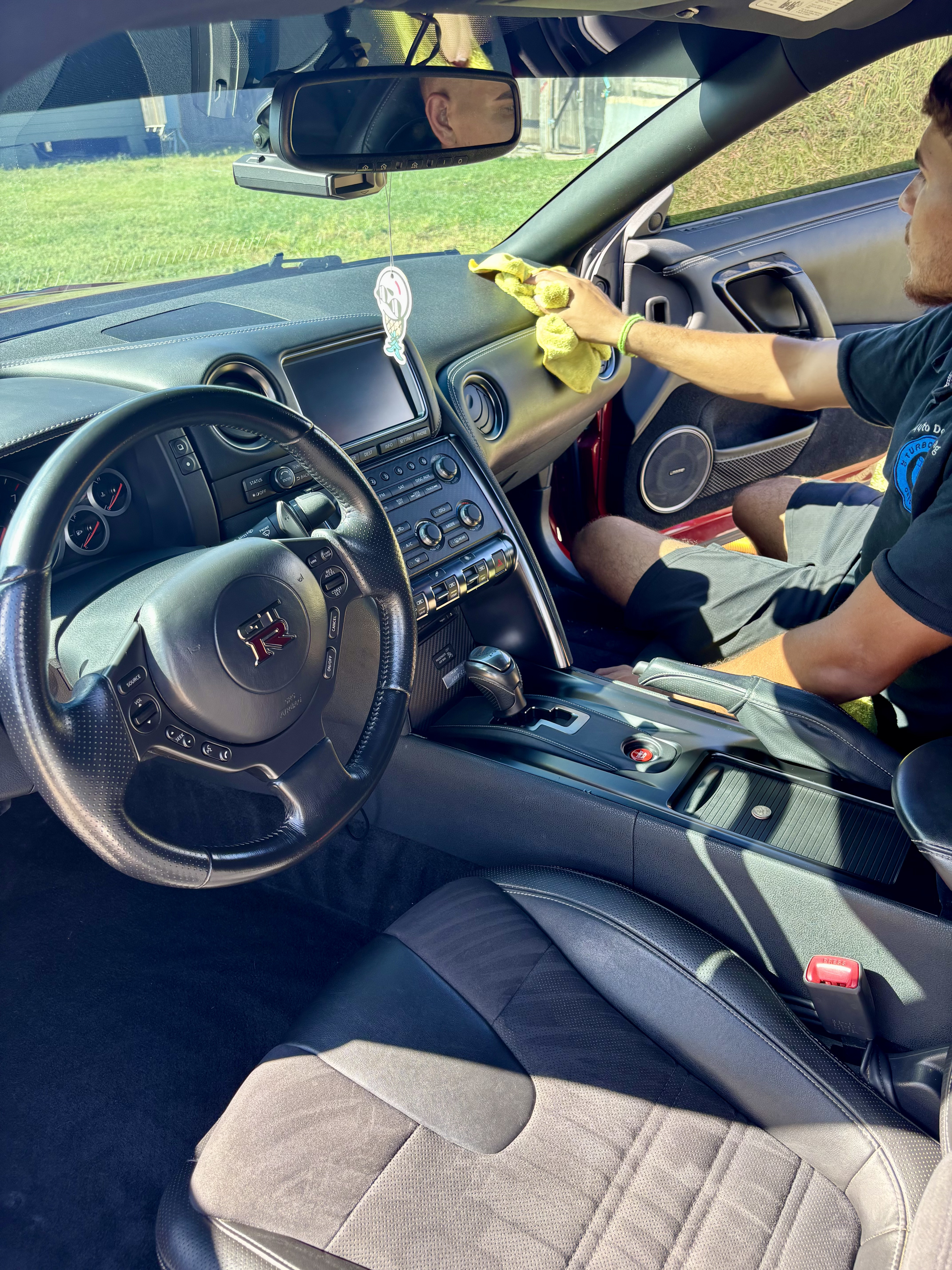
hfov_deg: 53.1
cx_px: 476
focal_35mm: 26
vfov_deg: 67.3
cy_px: 635
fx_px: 953
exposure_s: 1/121
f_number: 1.6
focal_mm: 5.96
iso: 32
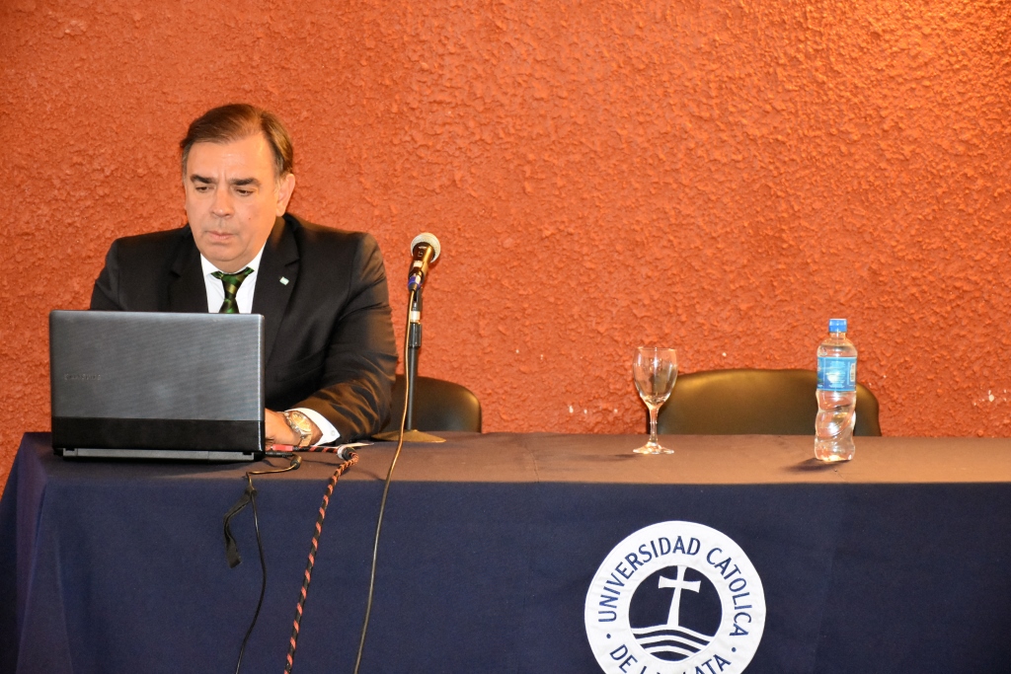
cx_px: 506
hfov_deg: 18.2
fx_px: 3160
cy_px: 337
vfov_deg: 12.2
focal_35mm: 112
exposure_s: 1/60
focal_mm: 75
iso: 6400
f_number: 5
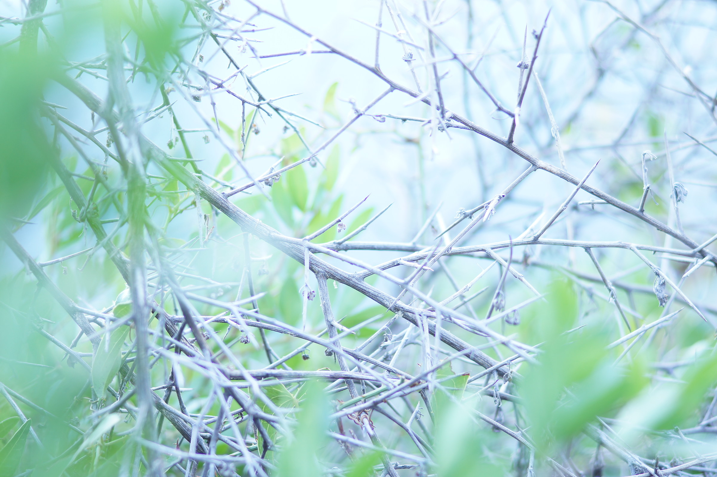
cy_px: 238
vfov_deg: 10.7
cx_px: 358
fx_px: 2538
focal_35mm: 128
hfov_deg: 16.1
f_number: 2.8
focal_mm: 85
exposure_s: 1/25
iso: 100
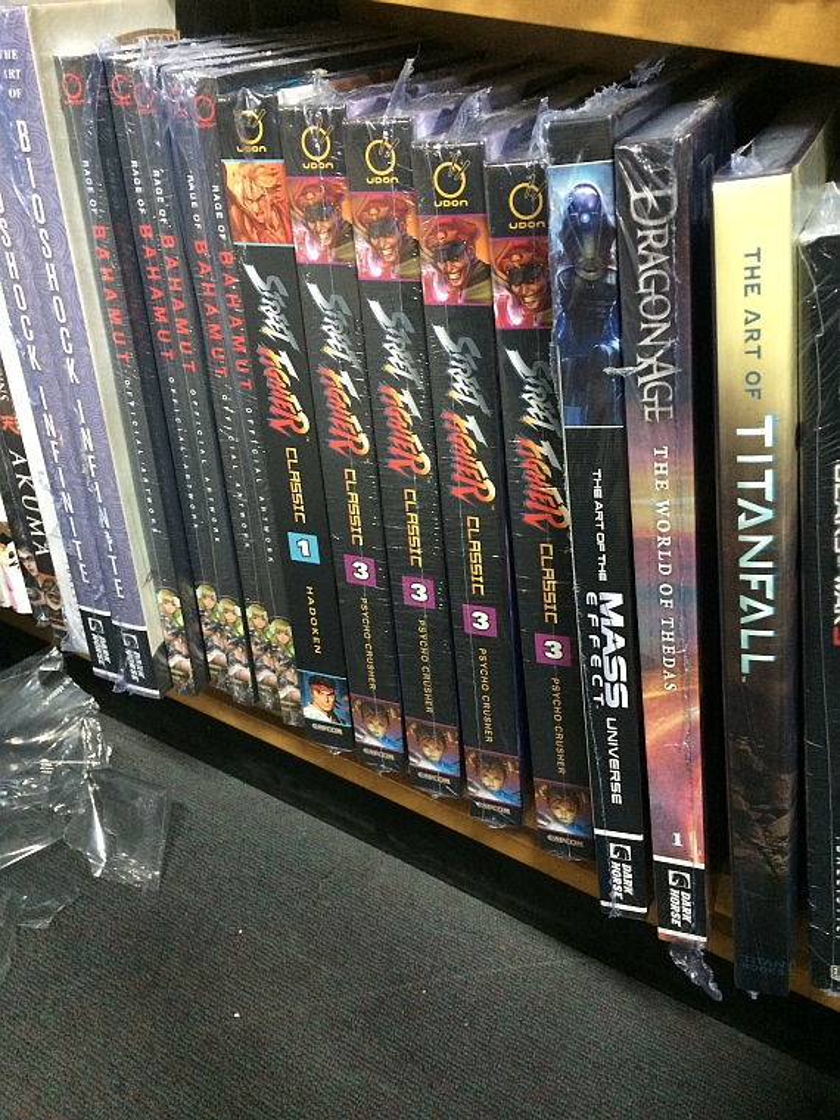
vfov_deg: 60.0
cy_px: 560
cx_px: 420
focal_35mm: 30
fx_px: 971
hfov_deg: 46.8
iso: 320
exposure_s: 1/17
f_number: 2.2
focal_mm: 4.12
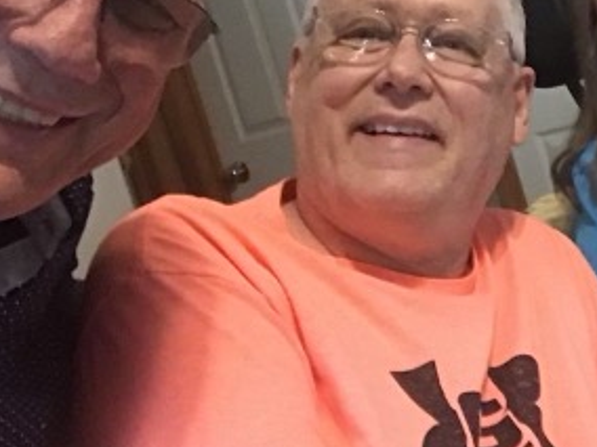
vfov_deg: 18.5
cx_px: 498
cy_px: 107
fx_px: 1362
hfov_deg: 24.2
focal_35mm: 79
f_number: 2.2
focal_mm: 2.87
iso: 320
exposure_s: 1/15
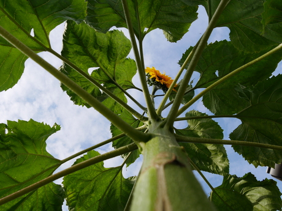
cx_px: 141
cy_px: 106
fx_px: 244
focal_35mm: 30
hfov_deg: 60.0
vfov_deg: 46.8
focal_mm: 15
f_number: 7.1
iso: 200
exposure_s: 1/320
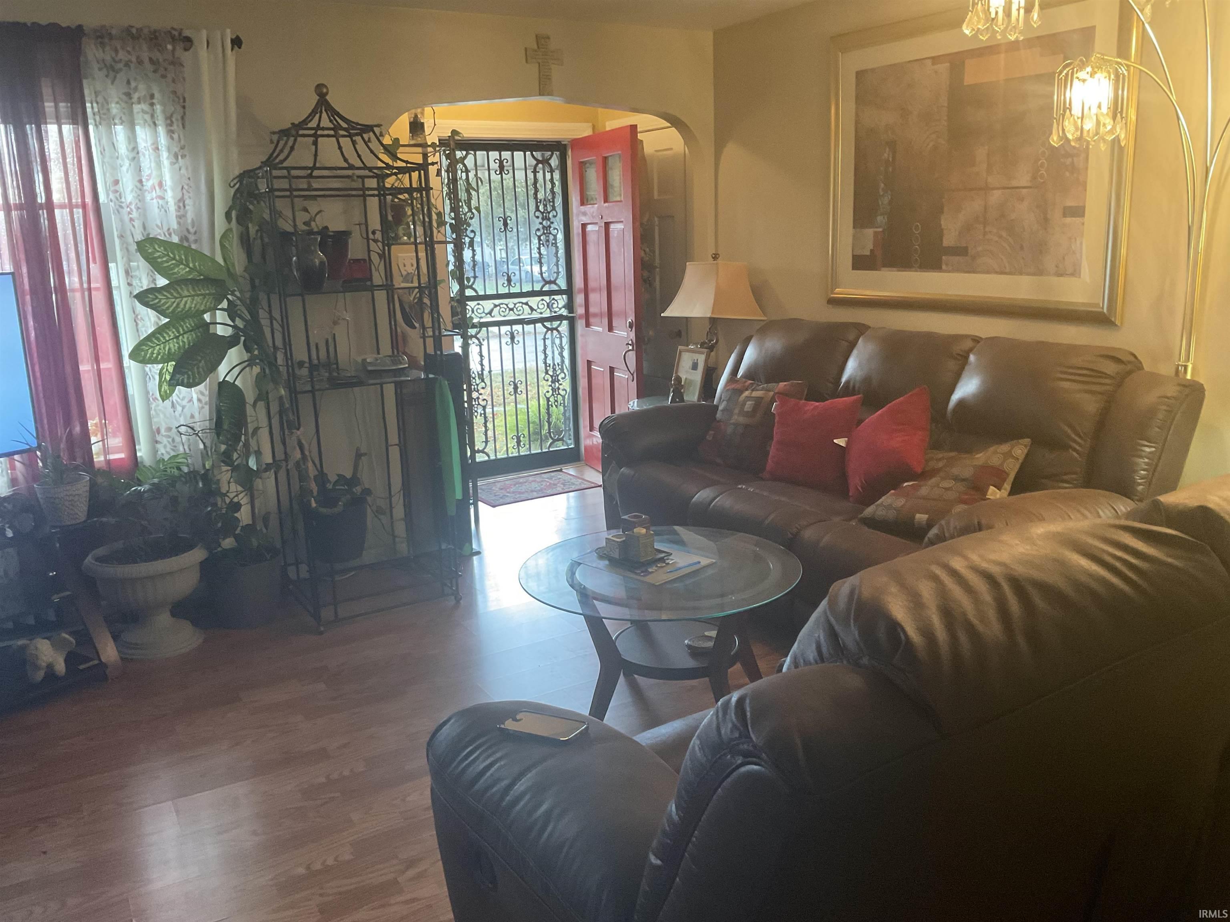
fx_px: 1030
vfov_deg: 48.2
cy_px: 461
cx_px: 615
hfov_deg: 61.7
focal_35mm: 29
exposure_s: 1/60
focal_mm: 3
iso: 250
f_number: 1.8
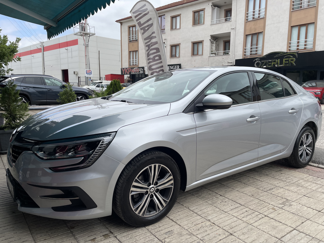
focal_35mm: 26
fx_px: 243
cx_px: 162
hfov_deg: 67.3
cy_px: 122
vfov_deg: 53.1
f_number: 1.6
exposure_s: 1/1742
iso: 32
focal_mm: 4.2
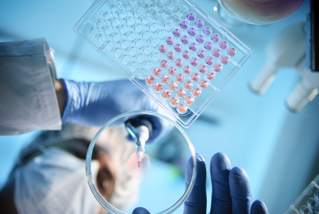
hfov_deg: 37.8
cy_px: 107
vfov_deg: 25.8
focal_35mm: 52
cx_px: 160
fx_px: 466
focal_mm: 35
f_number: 2.8
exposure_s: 1/160
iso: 100
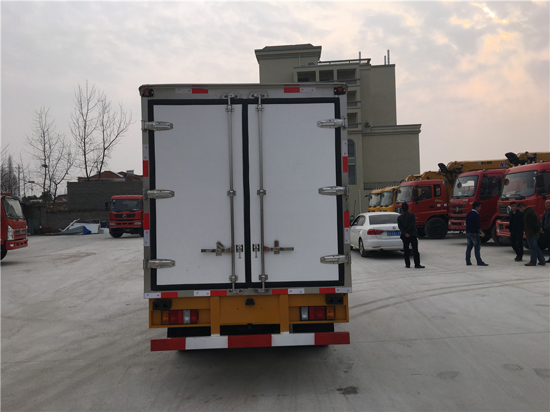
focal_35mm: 29
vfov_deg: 48.2
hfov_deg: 61.7
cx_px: 275
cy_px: 206
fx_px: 461
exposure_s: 1/1068
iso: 25
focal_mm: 4.15
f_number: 2.2
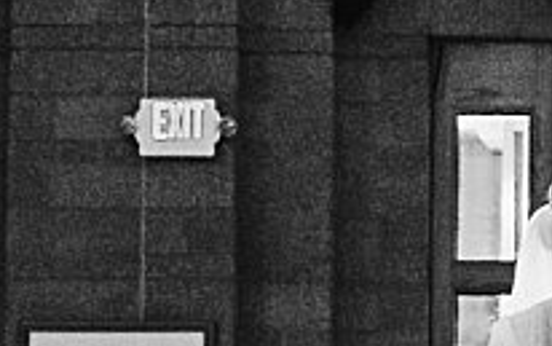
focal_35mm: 355
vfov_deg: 3.7
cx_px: 733
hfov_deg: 5.9
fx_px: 5343
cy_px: -338
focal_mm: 35
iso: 500
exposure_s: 1/320
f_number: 1.8
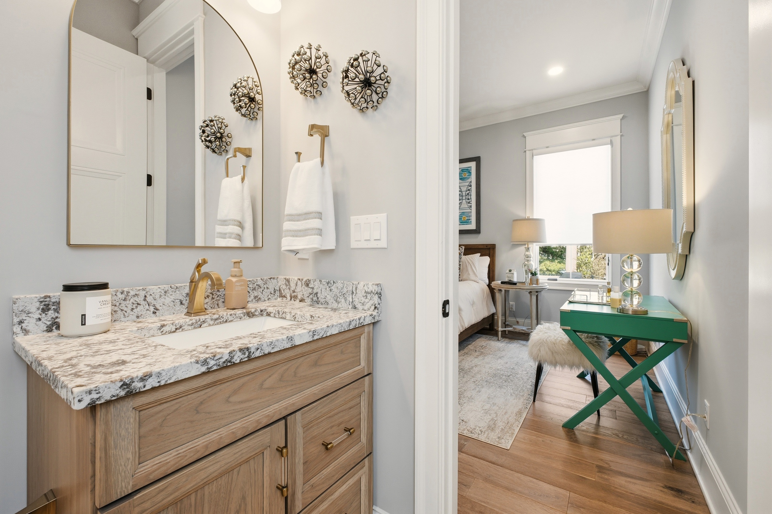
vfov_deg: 77.3
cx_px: 386
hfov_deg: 100.4
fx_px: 322
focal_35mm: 15
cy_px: 257
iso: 400
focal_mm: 10
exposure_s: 1/400
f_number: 9
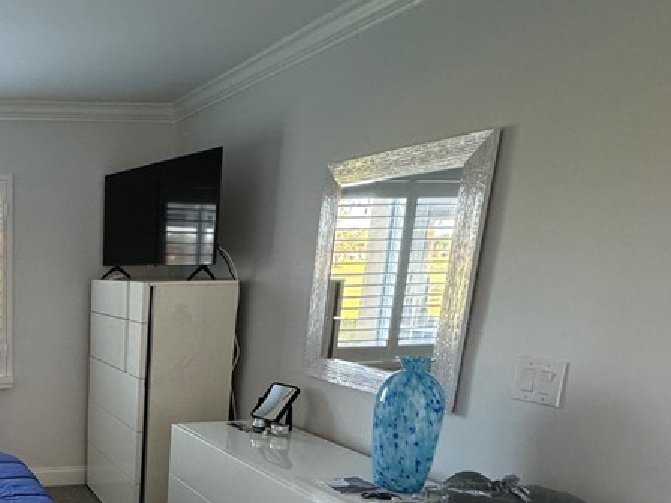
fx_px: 620
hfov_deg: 45.5
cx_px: -34
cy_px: 401
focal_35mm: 32
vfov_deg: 42.2
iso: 320
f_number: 2.2
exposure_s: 1/60
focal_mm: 2.22
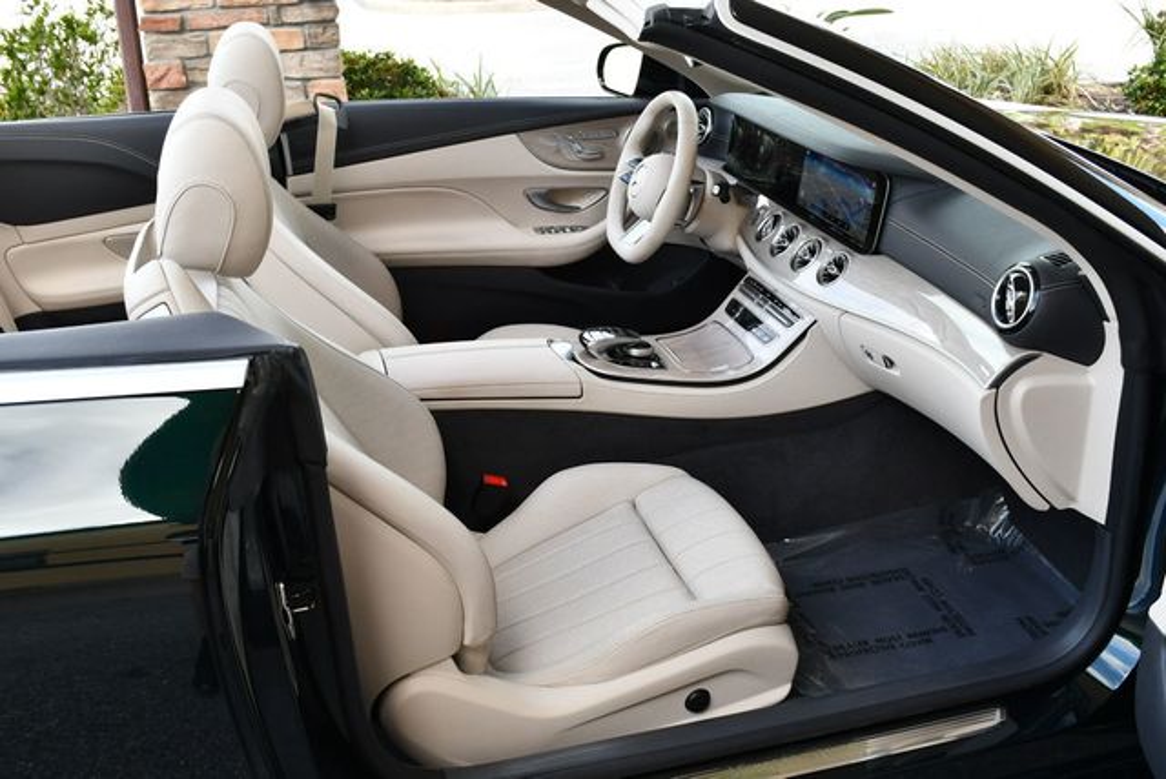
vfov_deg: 36.9
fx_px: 1167
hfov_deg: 53.1
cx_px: 583
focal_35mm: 36
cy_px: 390
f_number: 5
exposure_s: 1/250
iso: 400
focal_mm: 18
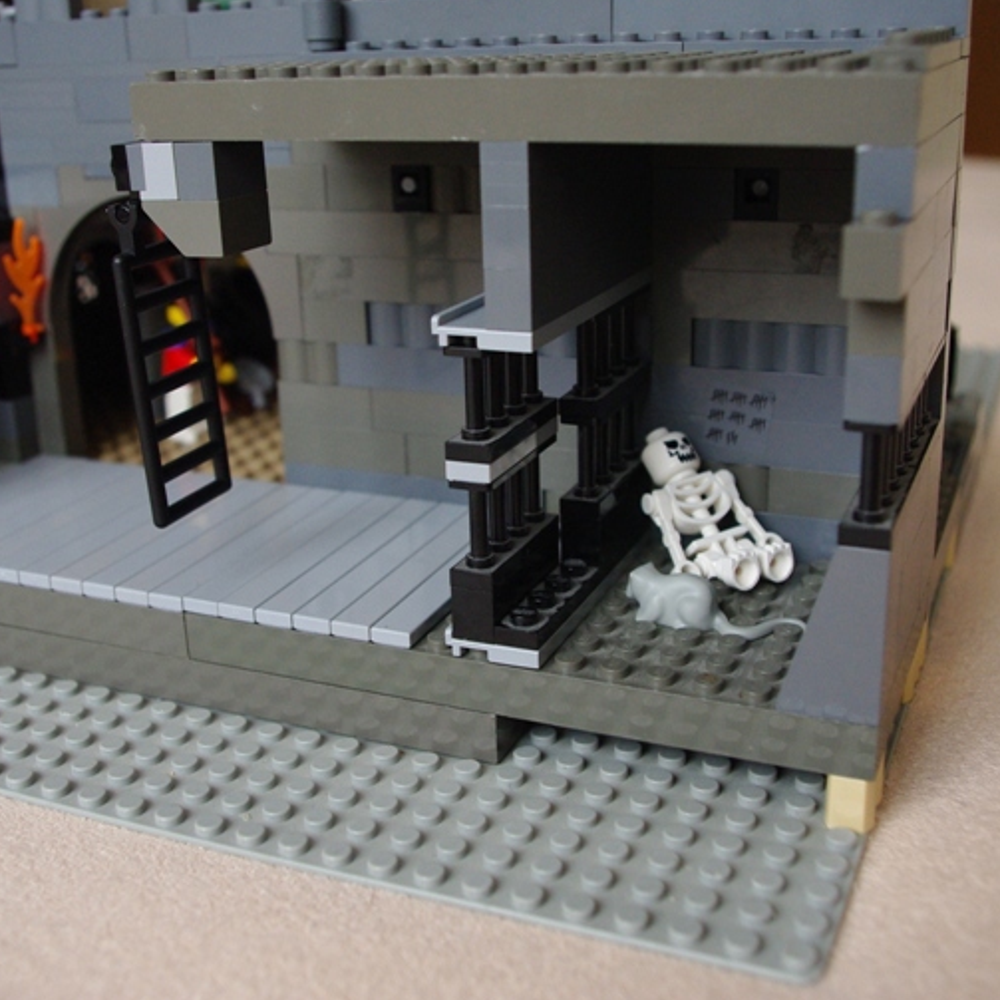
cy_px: 479
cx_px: 467
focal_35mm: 42
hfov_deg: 40.0
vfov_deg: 40.0
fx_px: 1373
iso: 800
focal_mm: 21.25
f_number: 4.5
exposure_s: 1/60
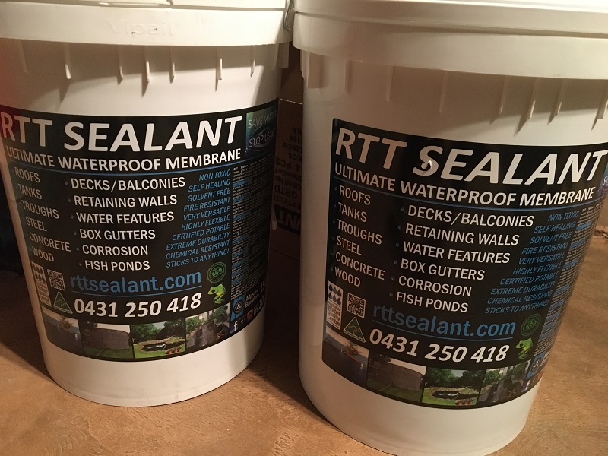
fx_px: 509
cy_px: 228
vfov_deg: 48.2
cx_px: 304
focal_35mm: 29
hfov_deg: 61.7
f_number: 2.2
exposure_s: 1/17
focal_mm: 4.15
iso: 320
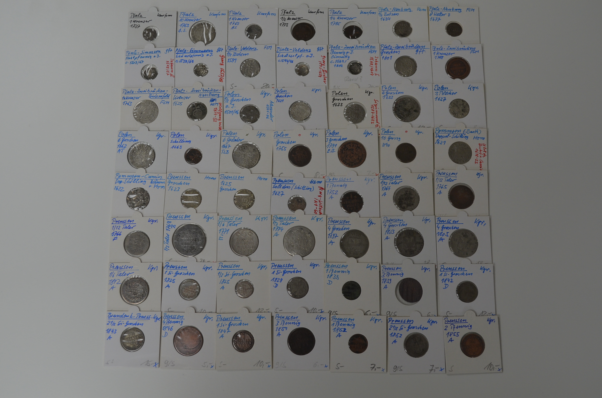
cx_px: 301
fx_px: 701
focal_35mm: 42
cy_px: 199
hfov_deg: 46.5
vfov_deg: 31.8
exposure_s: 1/125
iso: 400
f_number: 5.6
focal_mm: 28
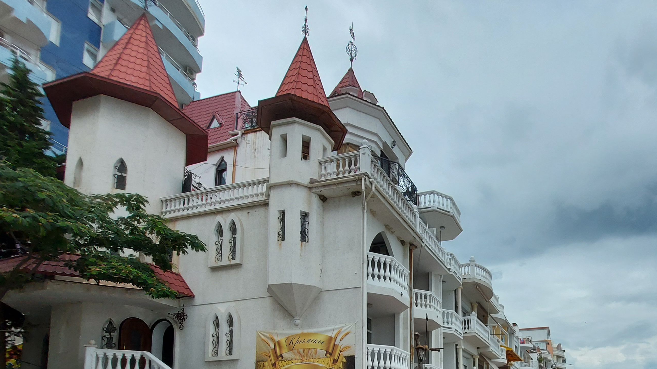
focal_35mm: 22
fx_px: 383
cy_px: 374
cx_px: 479
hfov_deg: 76.2
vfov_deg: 43.6
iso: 50
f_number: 2.2
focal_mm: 1.74
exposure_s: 1/1799
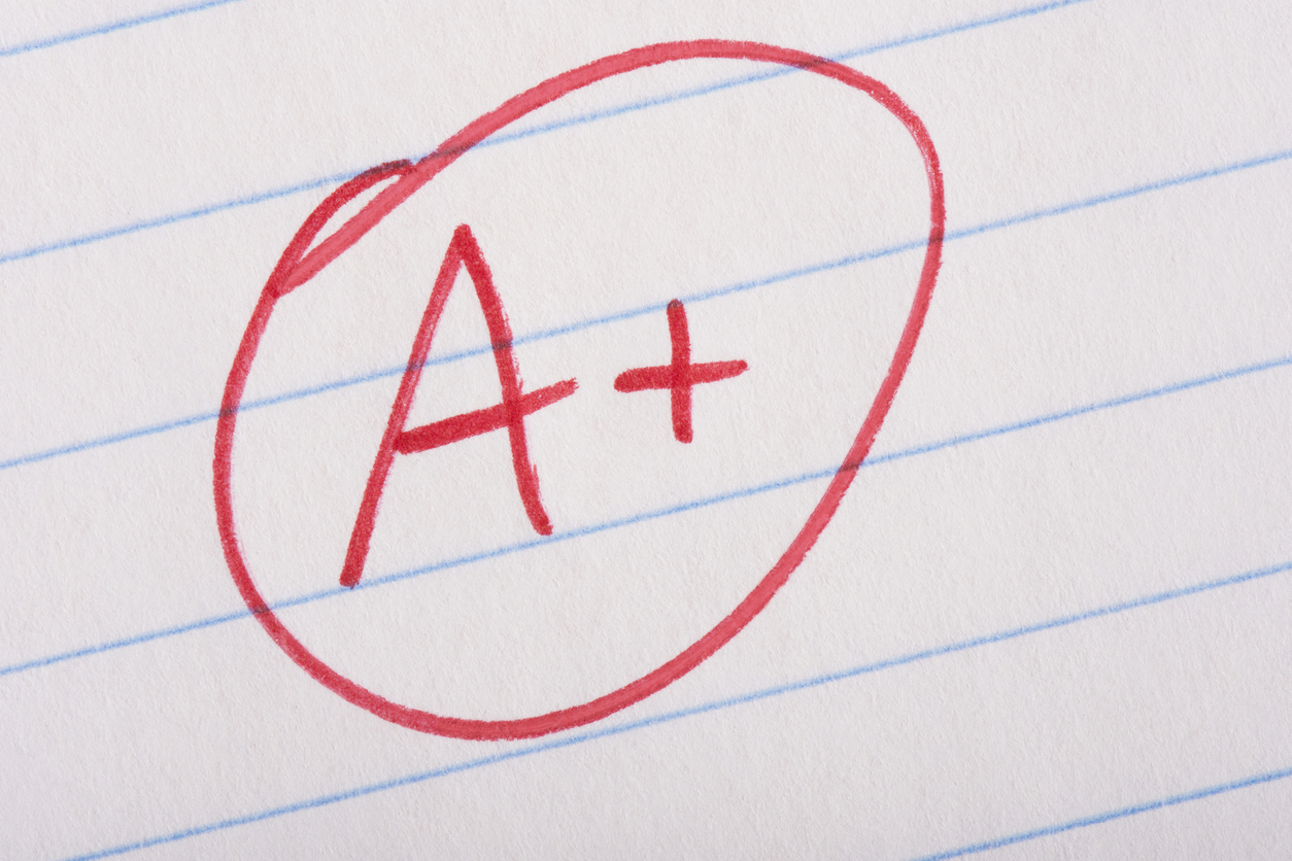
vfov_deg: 8.7
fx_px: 5652
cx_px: 646
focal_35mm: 158
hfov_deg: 13.0
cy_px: 430
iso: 100
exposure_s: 1/250
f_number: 16
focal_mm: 105
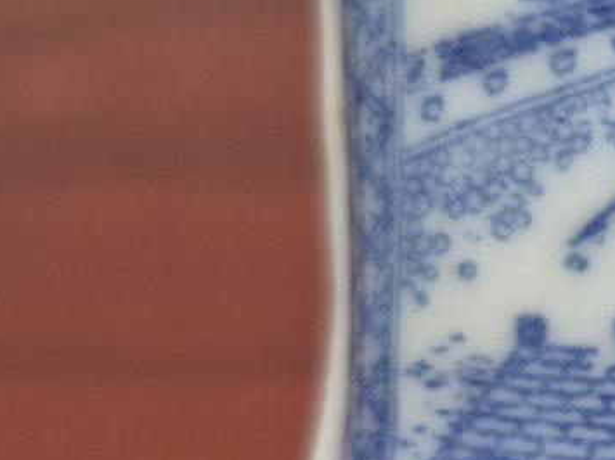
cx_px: 1072
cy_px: 277
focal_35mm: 83
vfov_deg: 17.8
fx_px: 1474
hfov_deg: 18.8
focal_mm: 5.4
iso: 500
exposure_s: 1/120
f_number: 1.8
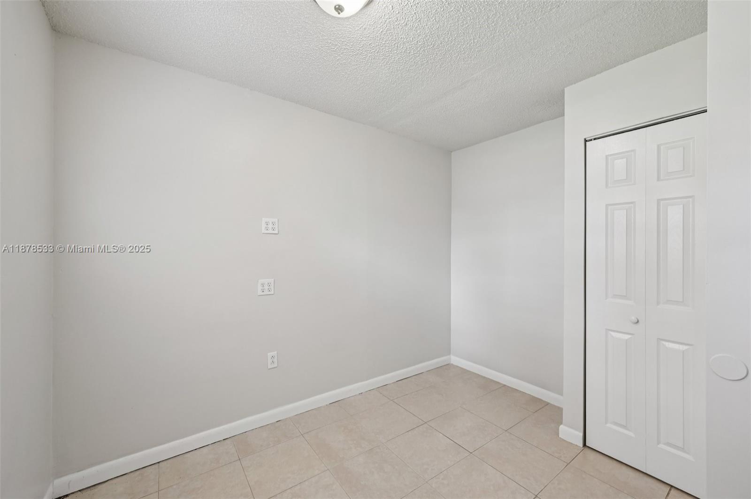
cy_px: 250
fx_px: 292
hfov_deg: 104.3
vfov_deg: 81.1
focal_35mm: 14
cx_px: 376
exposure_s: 1/25
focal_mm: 14
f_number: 8
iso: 800
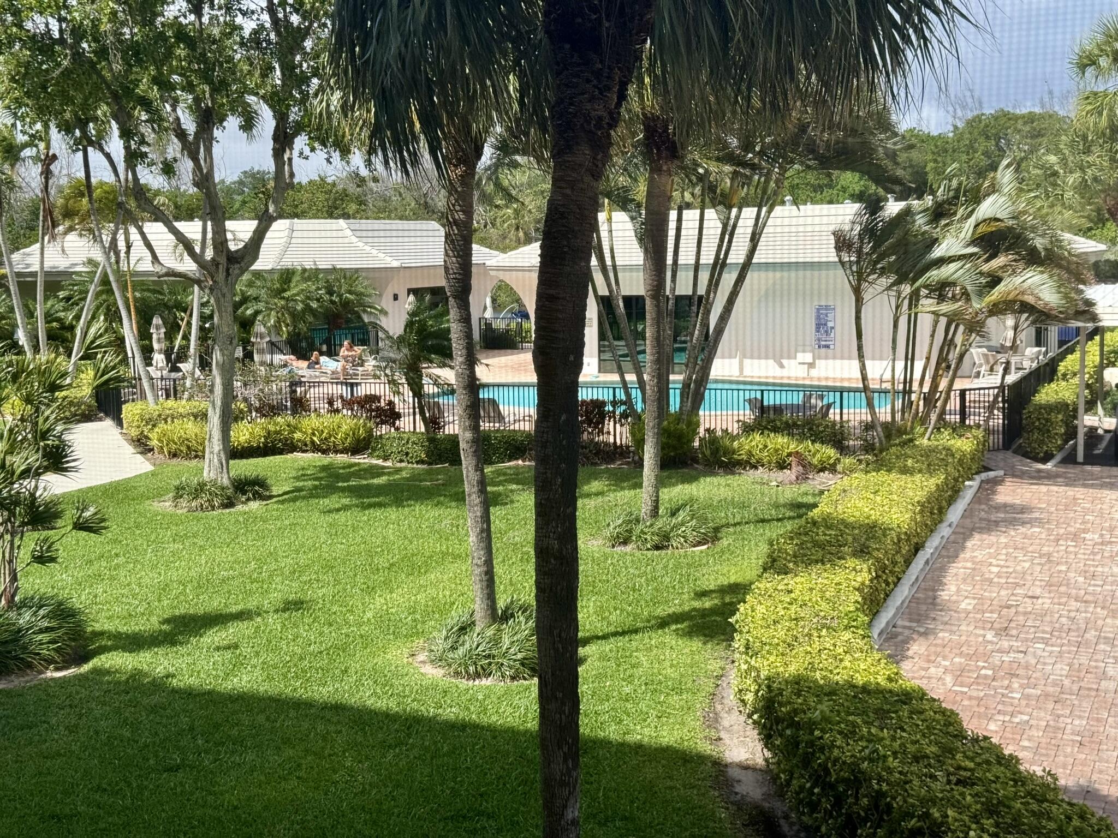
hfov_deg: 39.7
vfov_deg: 30.3
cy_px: 419
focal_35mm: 48
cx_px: 559
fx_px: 1550
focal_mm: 6.76
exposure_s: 1/2331
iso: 64
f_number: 1.78
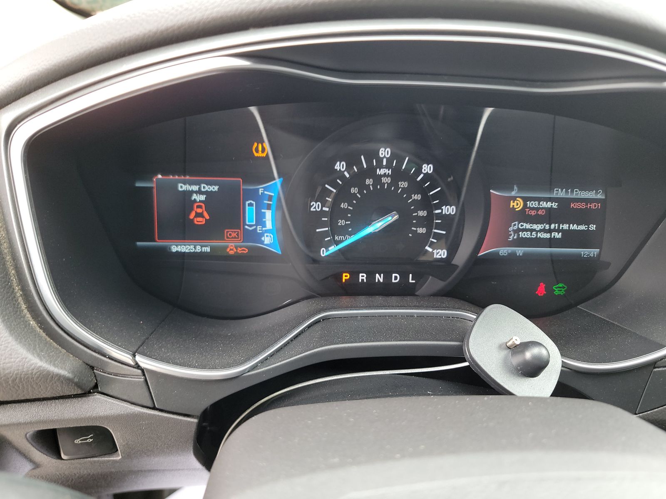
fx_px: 462
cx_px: 333
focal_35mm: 24
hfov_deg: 71.6
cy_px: 250
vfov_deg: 56.8
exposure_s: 1/59
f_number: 1.8
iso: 234
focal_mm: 6.7
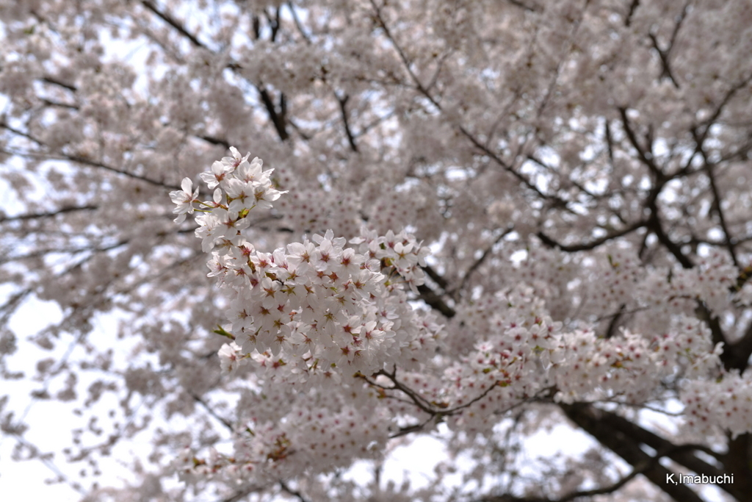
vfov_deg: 37.9
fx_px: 731
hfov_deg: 54.4
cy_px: 251
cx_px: 376
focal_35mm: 35
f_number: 5.6
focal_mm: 35
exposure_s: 1/250
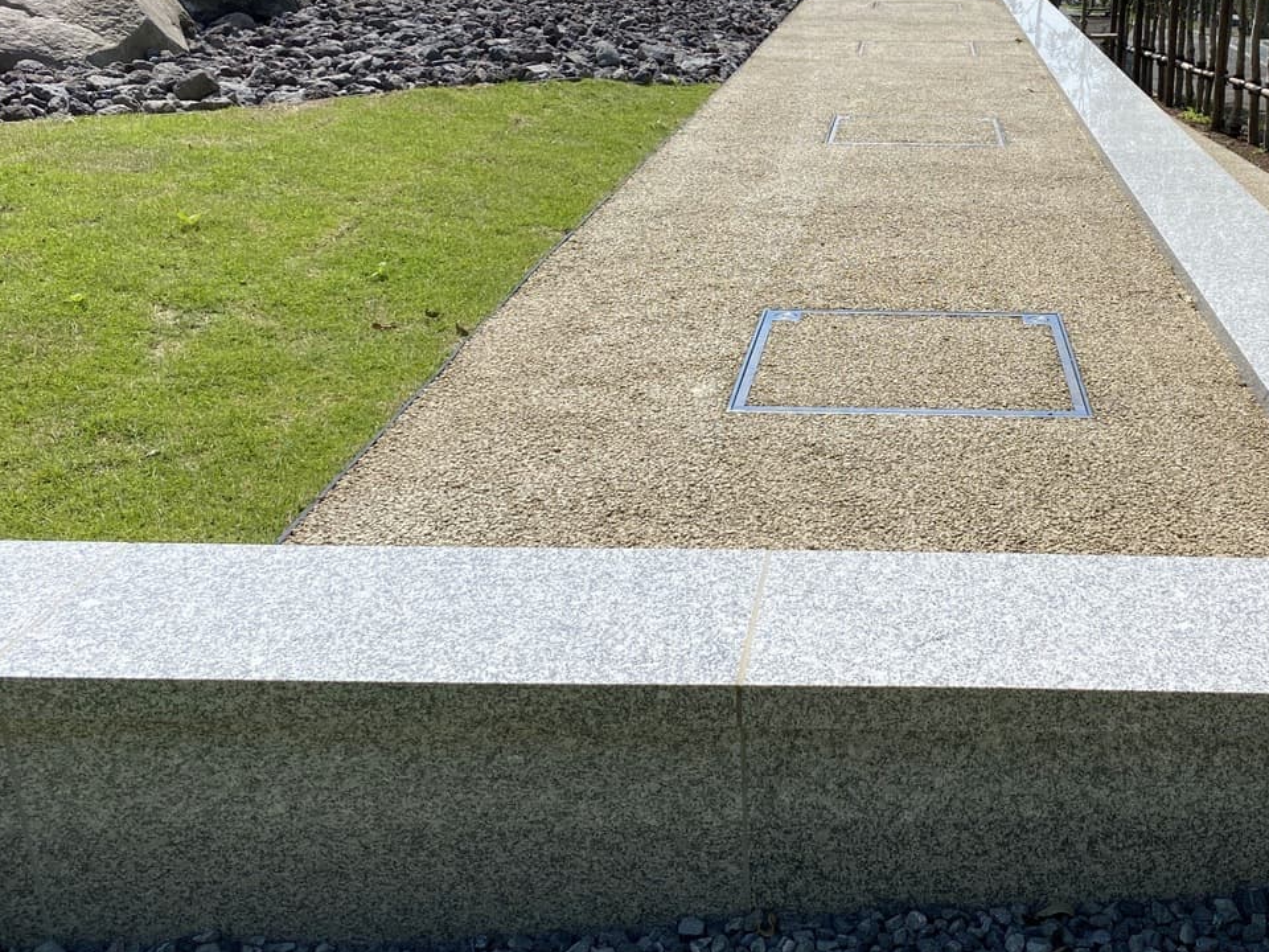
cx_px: 920
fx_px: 1430
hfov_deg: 46.5
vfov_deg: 36.7
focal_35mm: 39
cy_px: 379
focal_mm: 4.25
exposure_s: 1/4274
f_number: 1.8
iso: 32
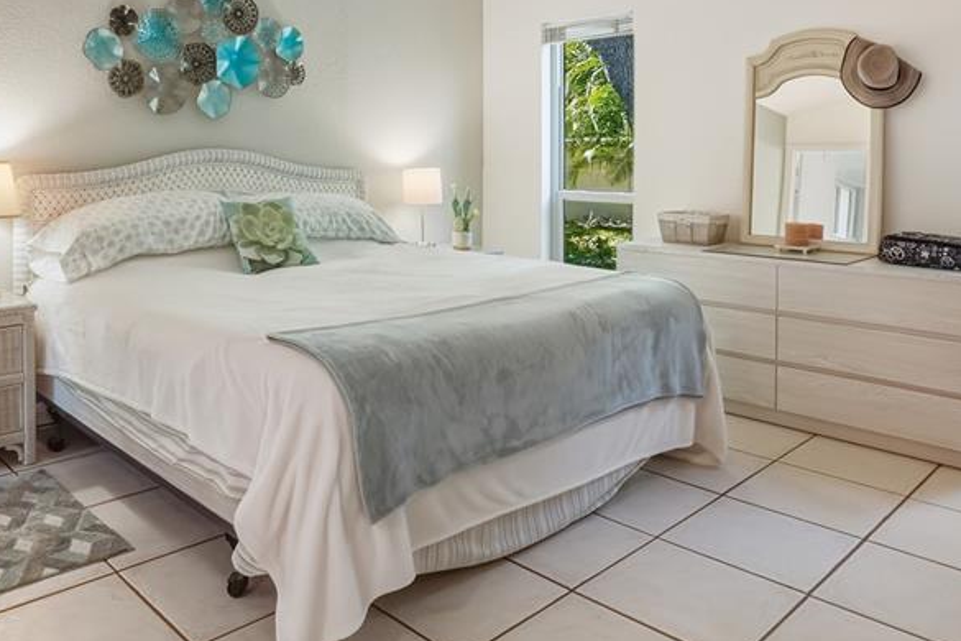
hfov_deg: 64.7
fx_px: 747
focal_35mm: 28
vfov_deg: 44.8
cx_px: 375
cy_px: 159
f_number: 9
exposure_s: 1/200
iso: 640
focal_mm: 16
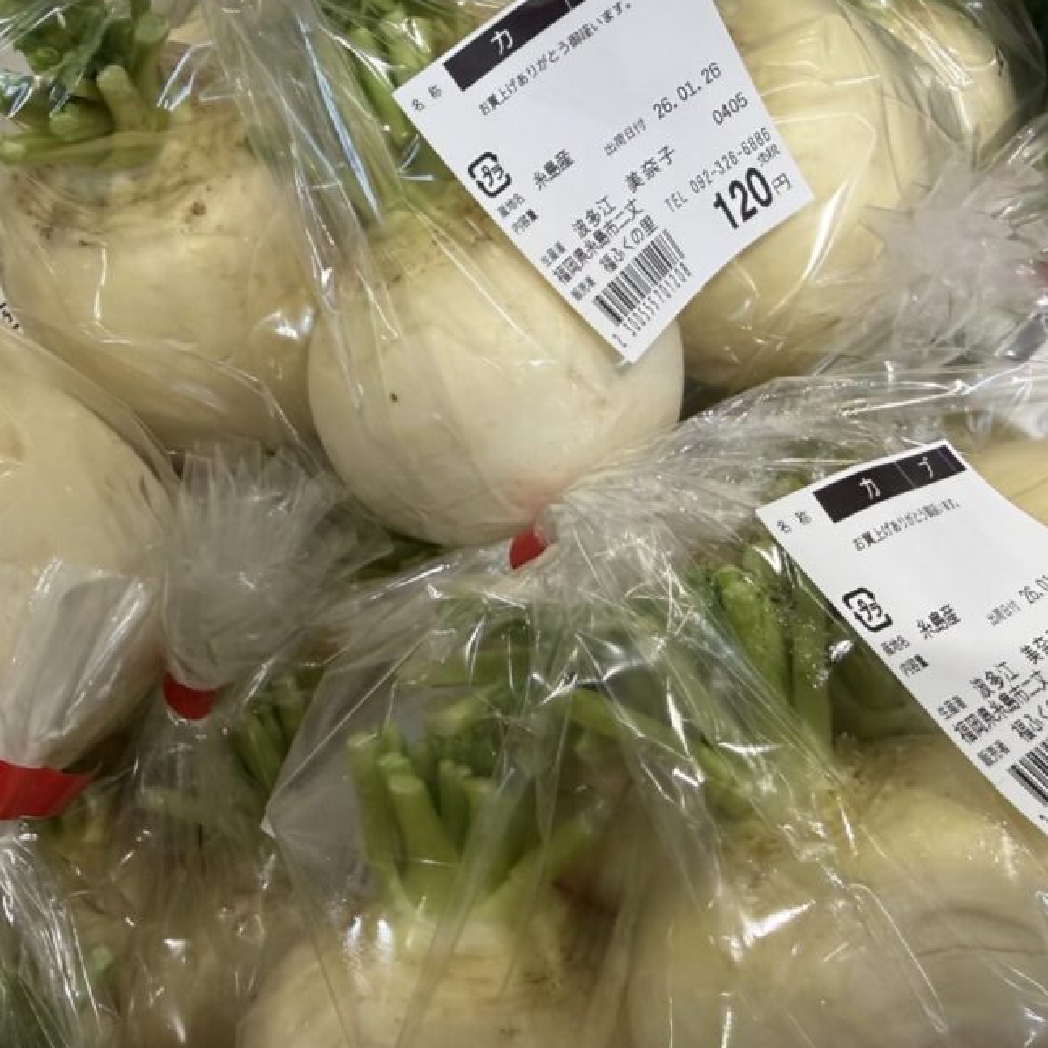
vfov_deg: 47.2
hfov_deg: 47.2
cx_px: 553
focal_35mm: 35
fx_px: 1199
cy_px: 549
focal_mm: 2.22
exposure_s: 1/120
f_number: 2.2
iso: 250
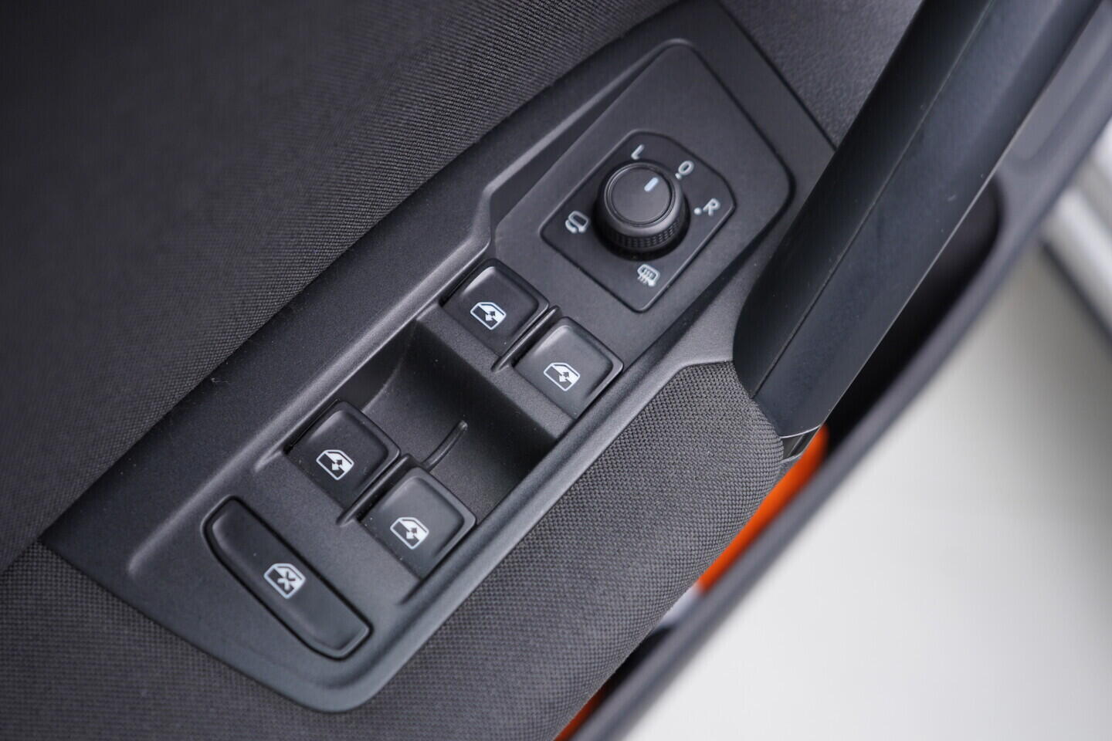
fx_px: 1112
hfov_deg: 53.1
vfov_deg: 36.9
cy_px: 370
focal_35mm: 36
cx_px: 556
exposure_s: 1/40
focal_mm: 24
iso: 250
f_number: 2.8
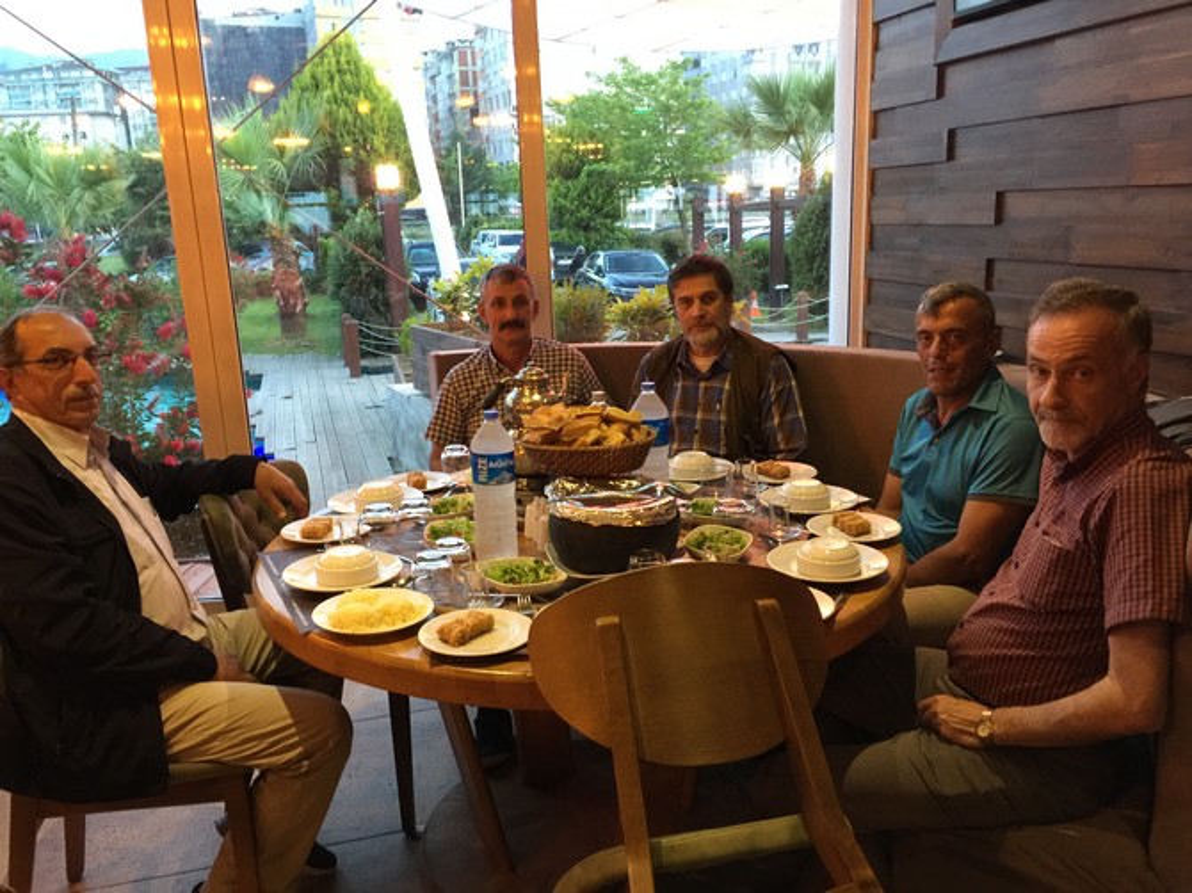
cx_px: 596
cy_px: 446
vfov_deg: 48.2
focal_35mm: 29
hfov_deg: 61.7
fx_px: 998
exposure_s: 1/10
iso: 100
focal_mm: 4.15
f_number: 2.2
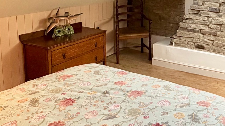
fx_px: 251
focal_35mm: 42
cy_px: 5
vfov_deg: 27.0
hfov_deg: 46.0
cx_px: 178
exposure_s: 1/121
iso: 80
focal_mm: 2.22
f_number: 2.2
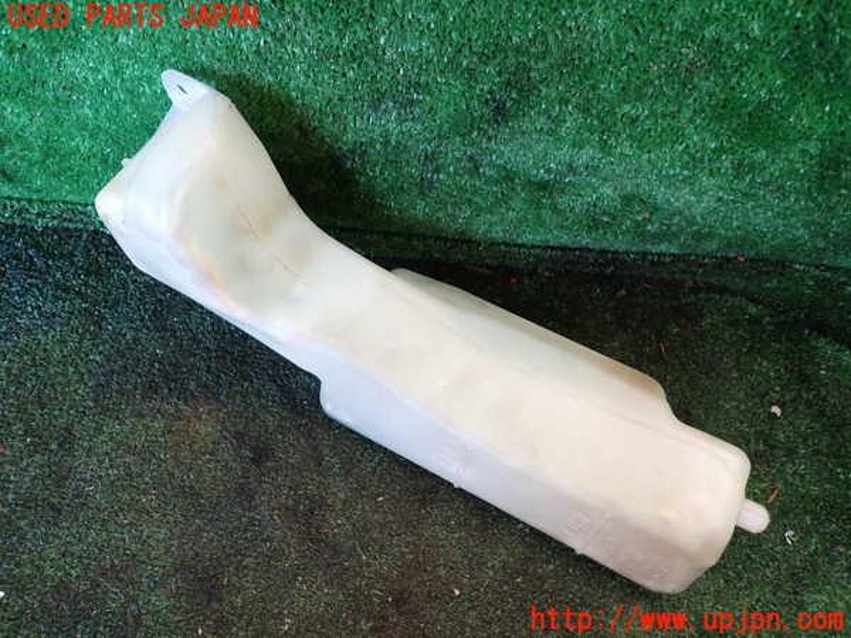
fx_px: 615
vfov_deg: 54.9
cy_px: 319
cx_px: 426
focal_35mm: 25
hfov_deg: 69.4
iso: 200
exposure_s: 1/60
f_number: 2
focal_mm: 4.5
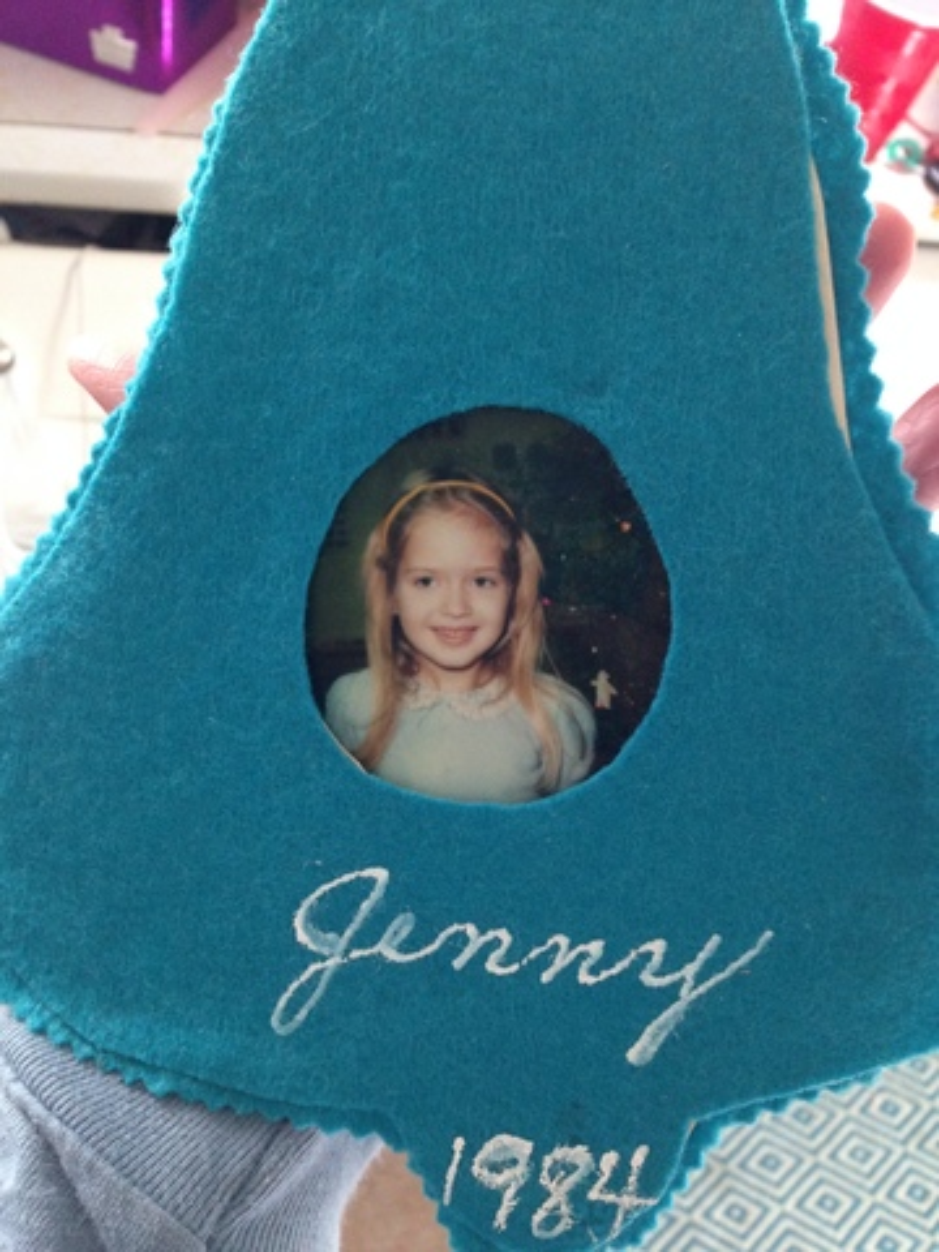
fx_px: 1194
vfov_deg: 55.4
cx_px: 470
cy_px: 626
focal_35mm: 33
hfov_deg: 42.9
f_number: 2.4
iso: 250
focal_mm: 4.12
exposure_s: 1/20
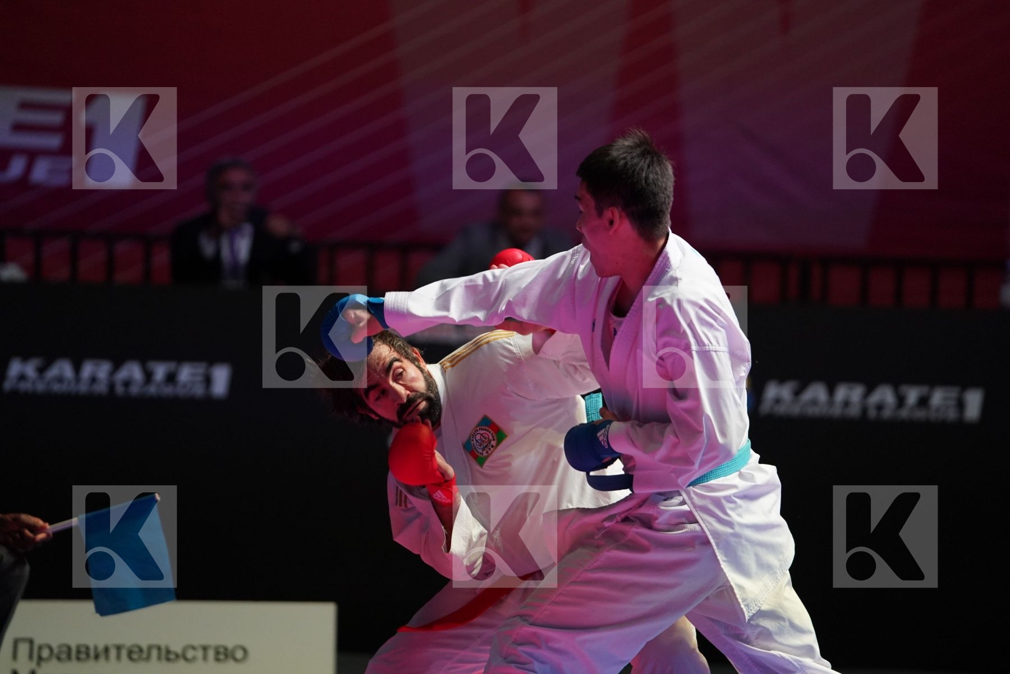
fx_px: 5611
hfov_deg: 10.3
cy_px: 337
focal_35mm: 200
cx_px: 505
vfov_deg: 6.9
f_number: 2.8
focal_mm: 200
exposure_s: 1/1000
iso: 2500
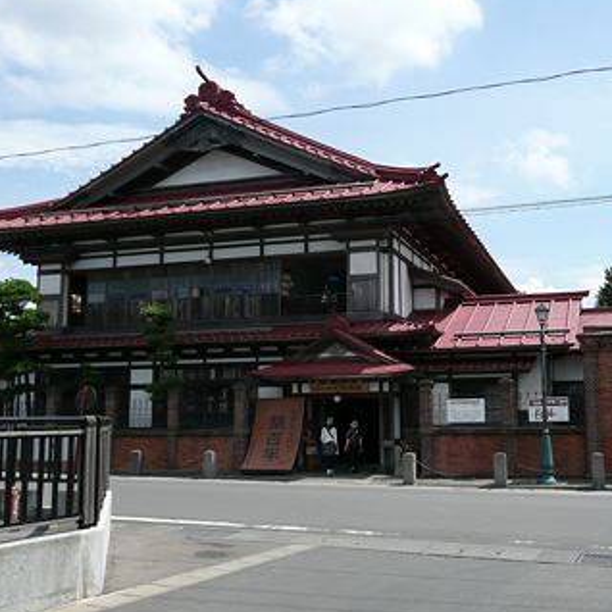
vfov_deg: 41.9
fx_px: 800
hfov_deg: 41.7
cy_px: 302
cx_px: 354
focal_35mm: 40
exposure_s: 1/800
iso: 100
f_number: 3.5
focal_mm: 5.2
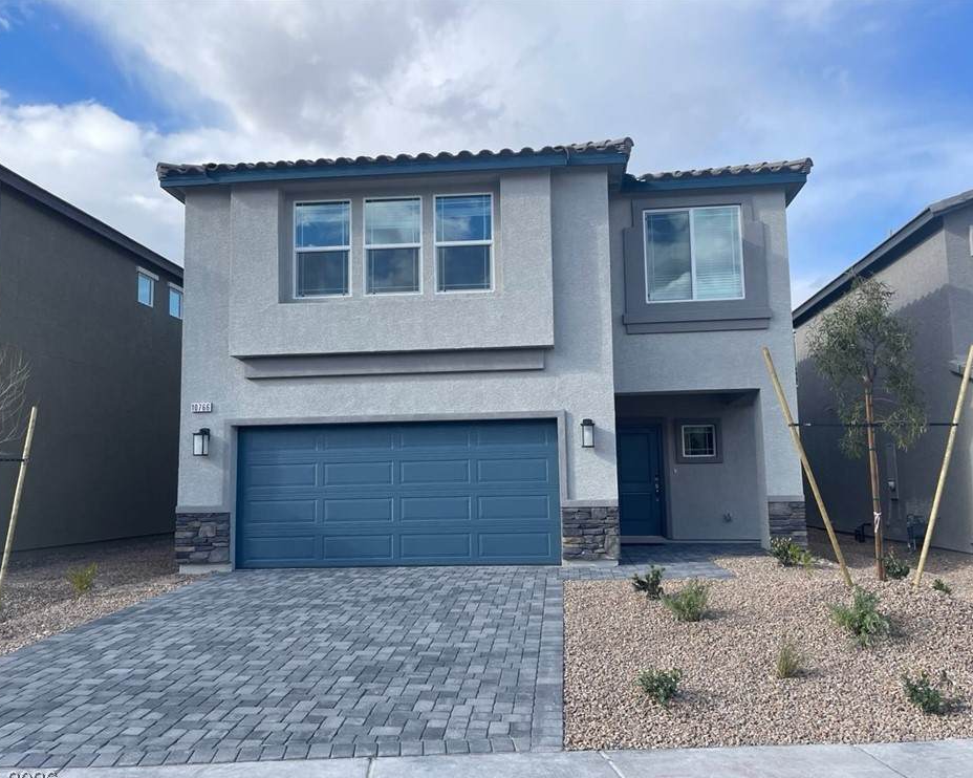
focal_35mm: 28
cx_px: 488
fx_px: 806
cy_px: 401
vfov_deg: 51.5
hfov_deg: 62.2
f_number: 1.6
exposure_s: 1/1595
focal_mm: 4.2
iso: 32
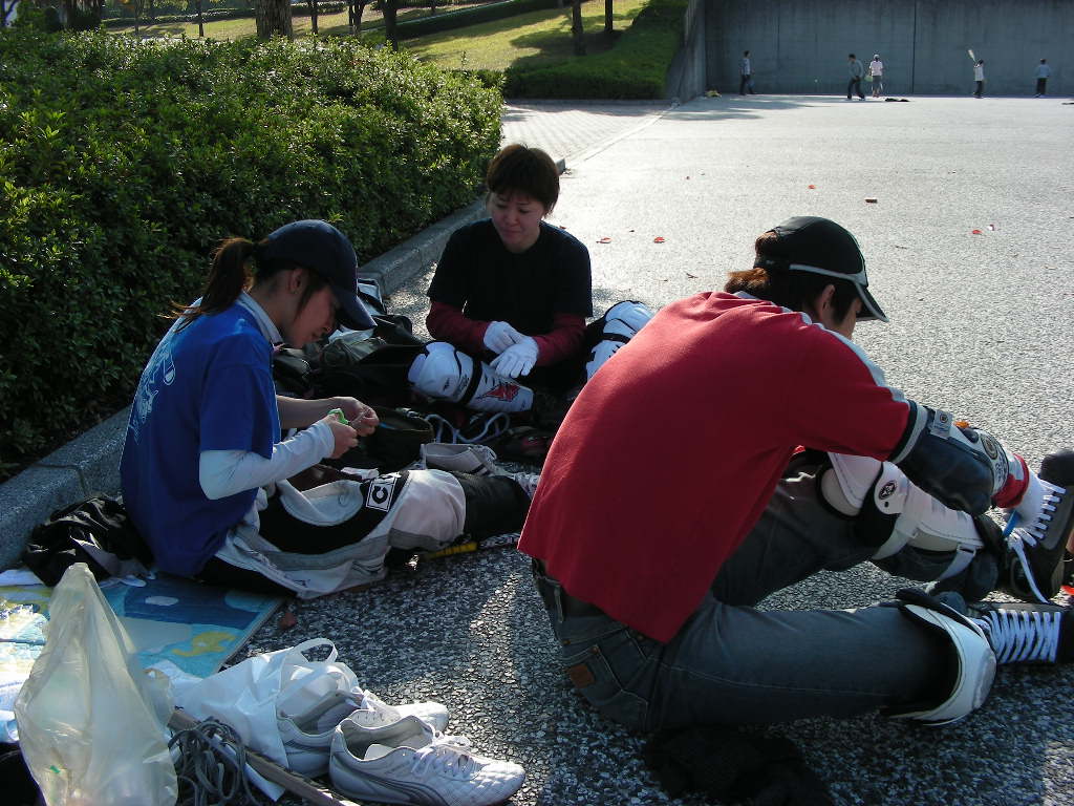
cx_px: 537
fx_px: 1179
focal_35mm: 38
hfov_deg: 49.0
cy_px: 403
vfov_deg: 37.7
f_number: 4
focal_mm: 6.3
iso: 50
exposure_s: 1/250
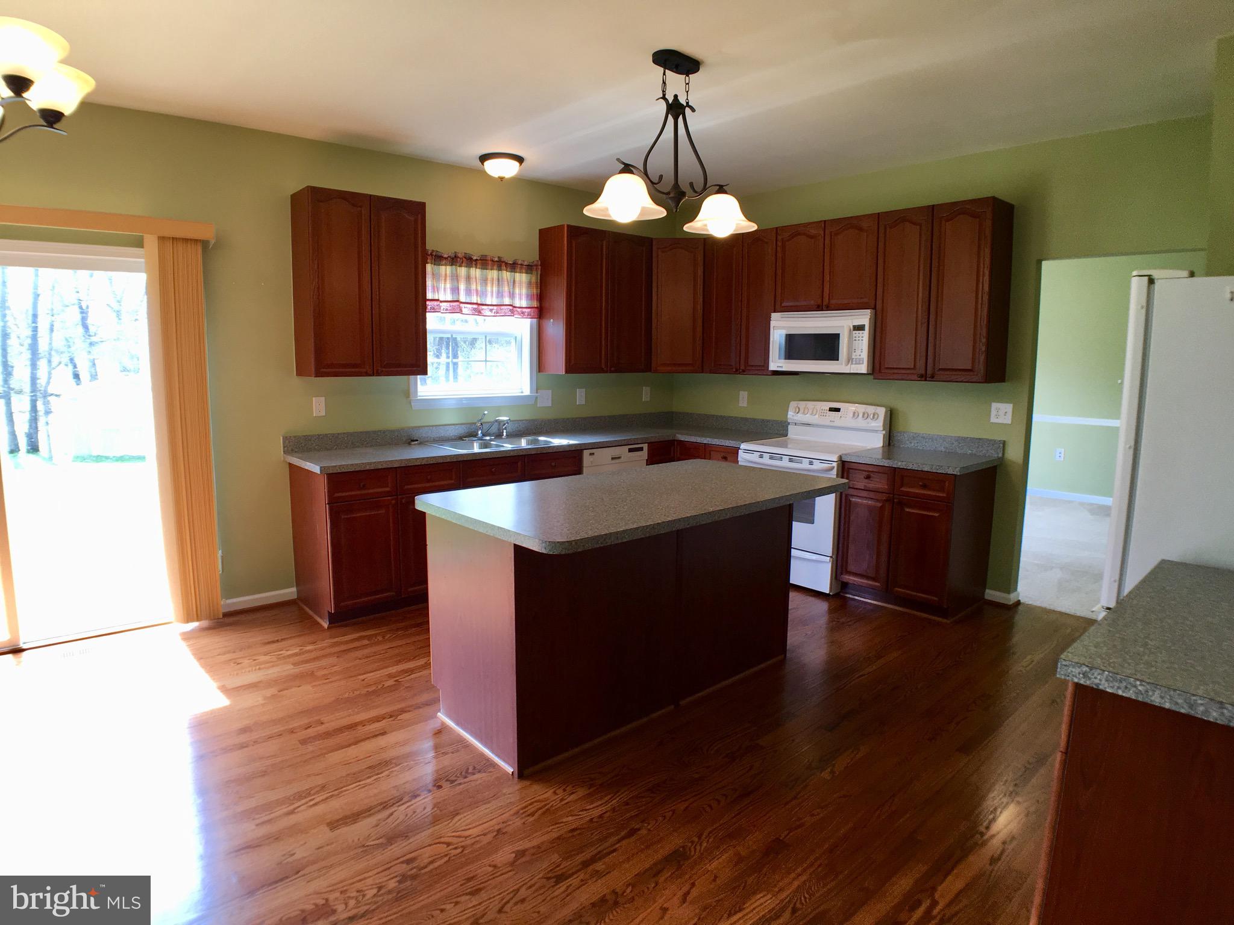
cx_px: 617
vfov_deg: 48.2
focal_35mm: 29
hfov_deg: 61.7
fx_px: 1034
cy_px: 462
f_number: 2.2
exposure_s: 1/60
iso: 32
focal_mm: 4.15
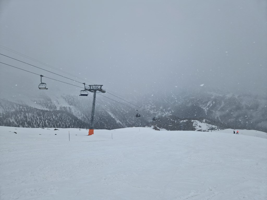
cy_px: 100
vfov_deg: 58.9
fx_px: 177
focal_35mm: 23
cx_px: 134
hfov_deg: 73.9
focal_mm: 5.4
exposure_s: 1/3616
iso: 50
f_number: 1.8
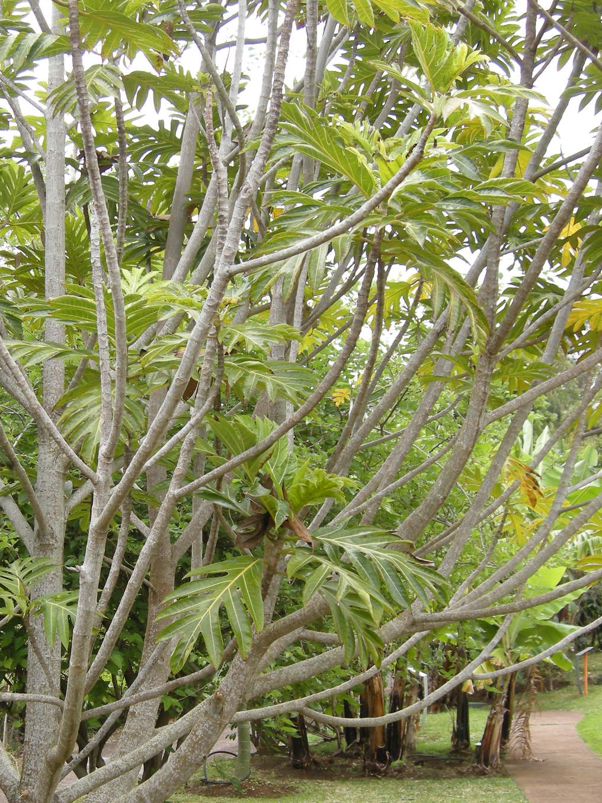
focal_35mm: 62
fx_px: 1438
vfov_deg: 31.0
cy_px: 536
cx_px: 107
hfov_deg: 23.3
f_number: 3.8
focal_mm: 7.5
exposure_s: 1/124
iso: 64
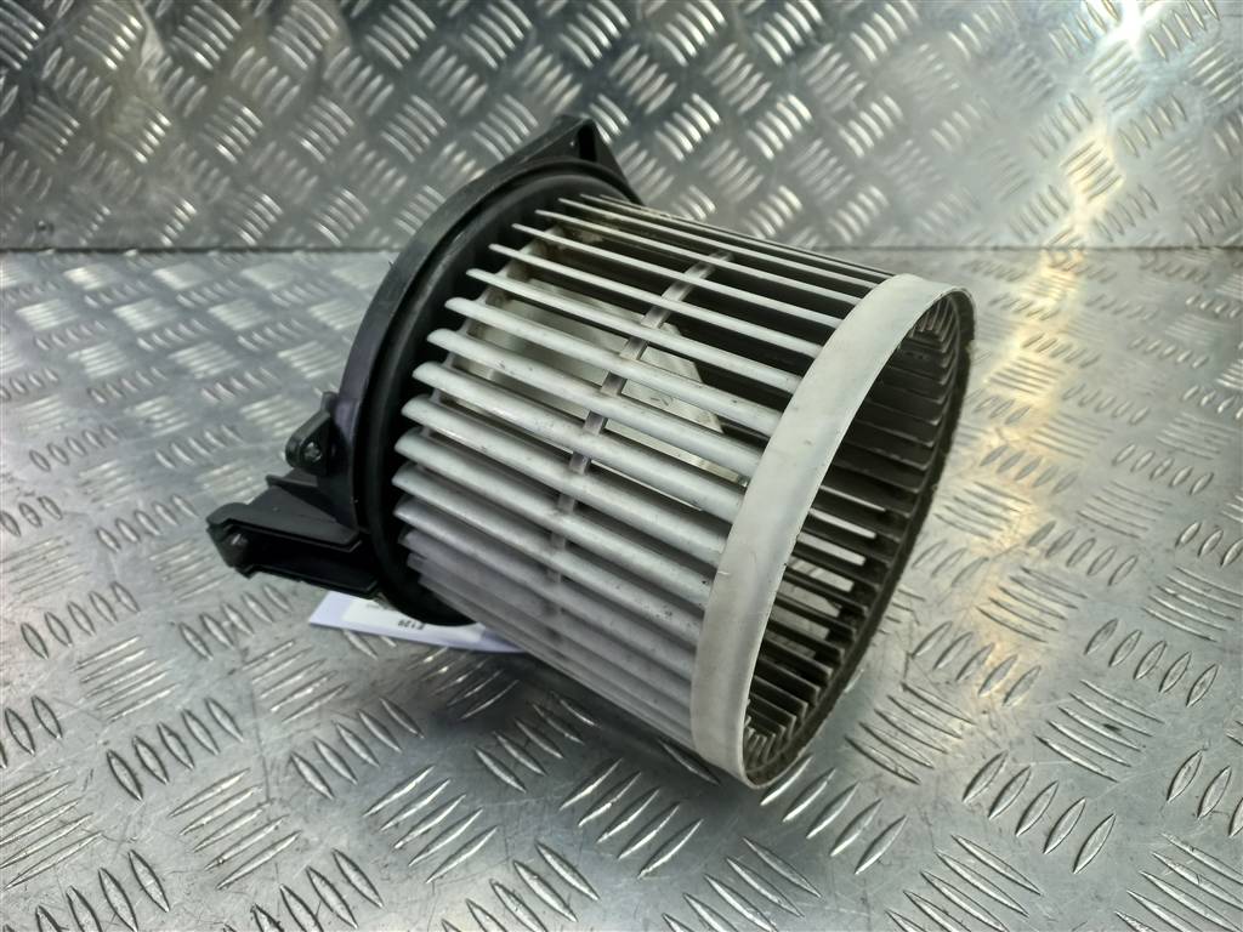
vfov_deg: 54.9
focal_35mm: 25
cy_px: 466
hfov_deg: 69.4
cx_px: 622
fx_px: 898
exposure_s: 1/50
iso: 80
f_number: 1.8
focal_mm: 4.6
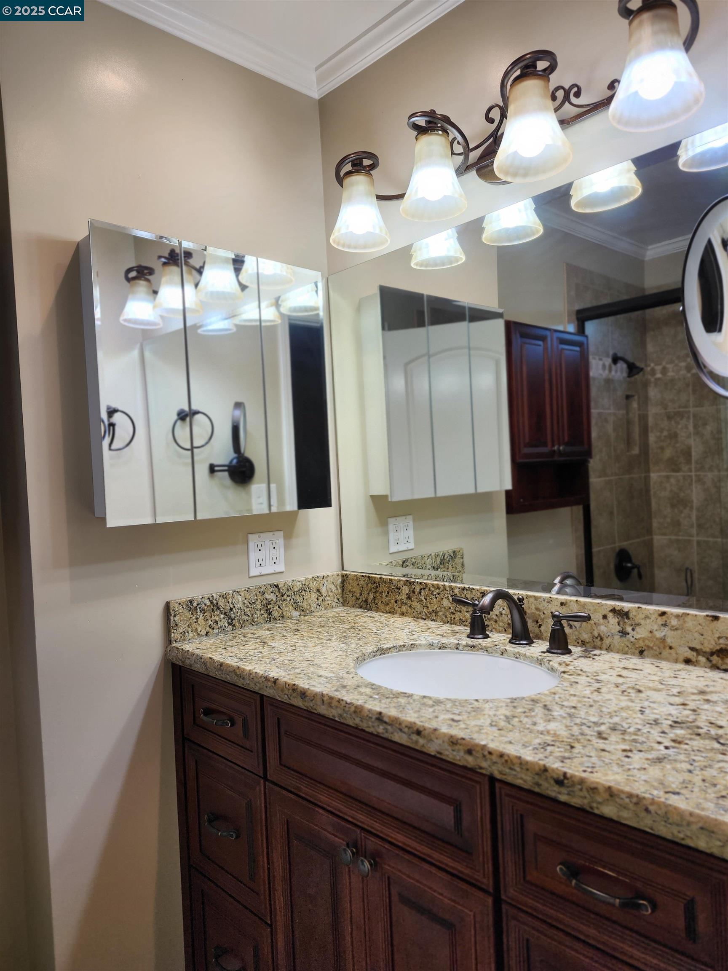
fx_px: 645
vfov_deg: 73.9
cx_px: 364
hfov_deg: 58.9
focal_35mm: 23
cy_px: 486
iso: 50
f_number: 1.8
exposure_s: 1/120
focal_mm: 5.54
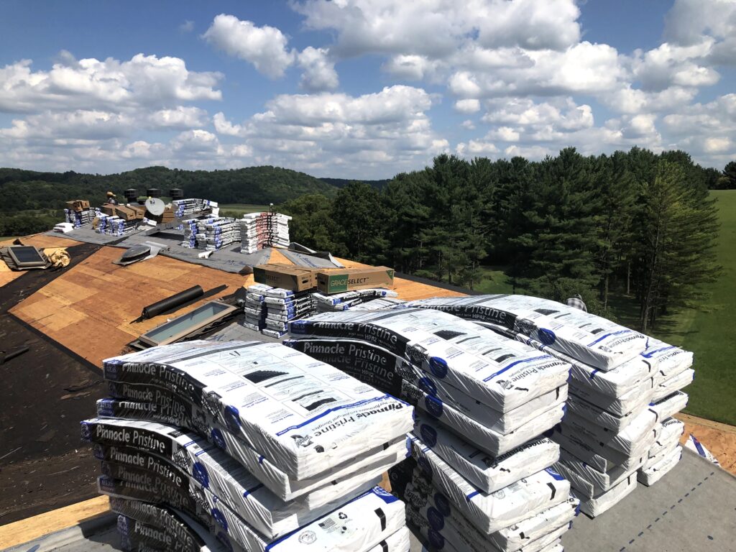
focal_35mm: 28
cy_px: 276
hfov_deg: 63.4
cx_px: 368
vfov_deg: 49.7
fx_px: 595
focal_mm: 3.99
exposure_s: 1/3745
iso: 20
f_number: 1.8
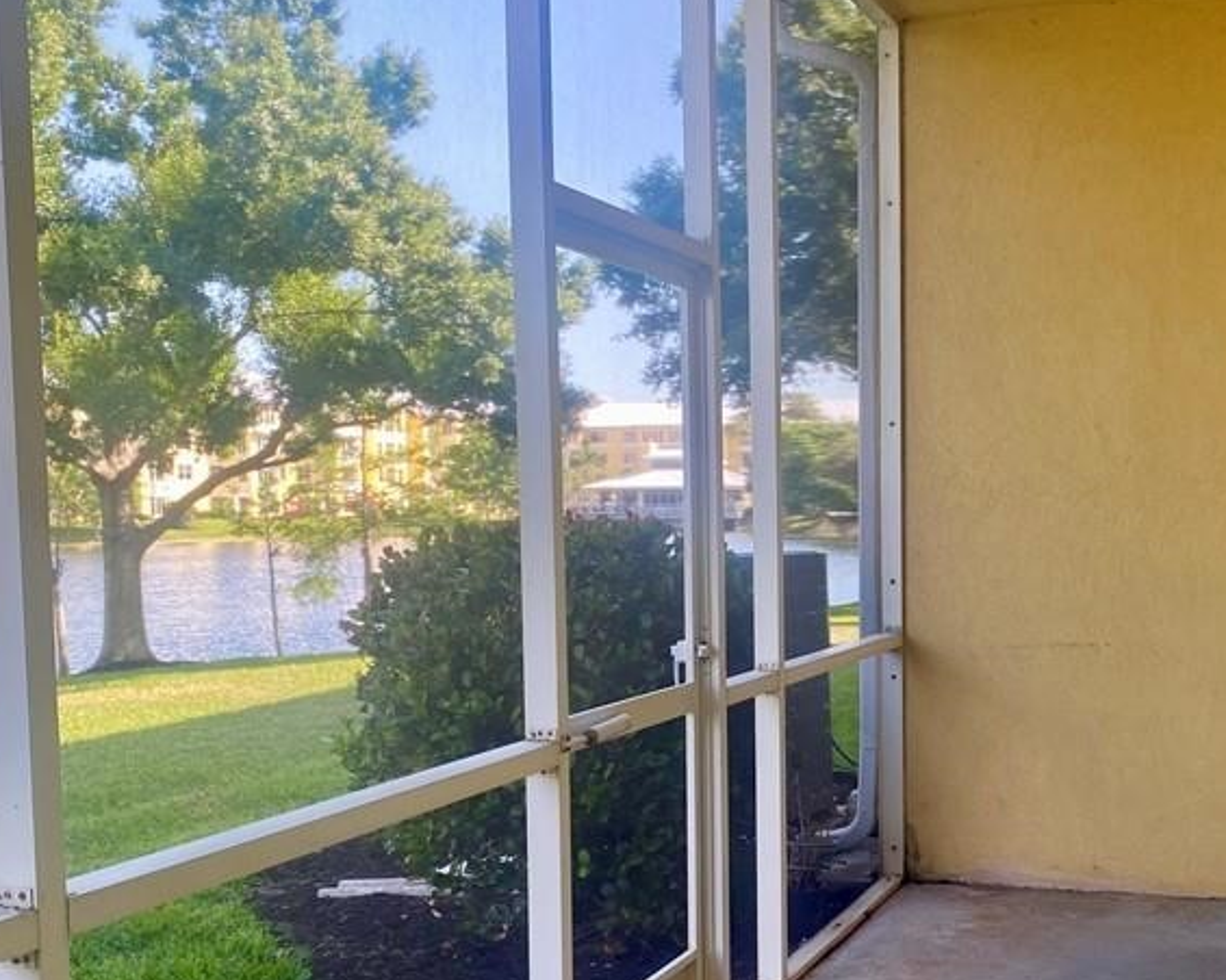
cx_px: 833
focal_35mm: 46
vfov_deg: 32.5
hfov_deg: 39.8
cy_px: 646
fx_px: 1669
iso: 32
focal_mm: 4.25
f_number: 1.8
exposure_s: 1/152
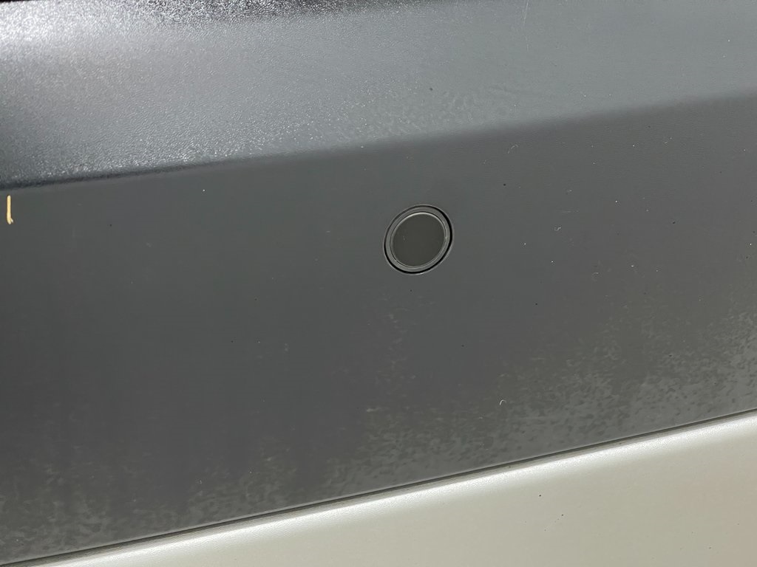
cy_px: 284
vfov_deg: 22.9
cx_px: 378
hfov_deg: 30.3
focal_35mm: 64
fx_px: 1400
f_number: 2.2
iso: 320
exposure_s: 1/60
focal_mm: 7.5
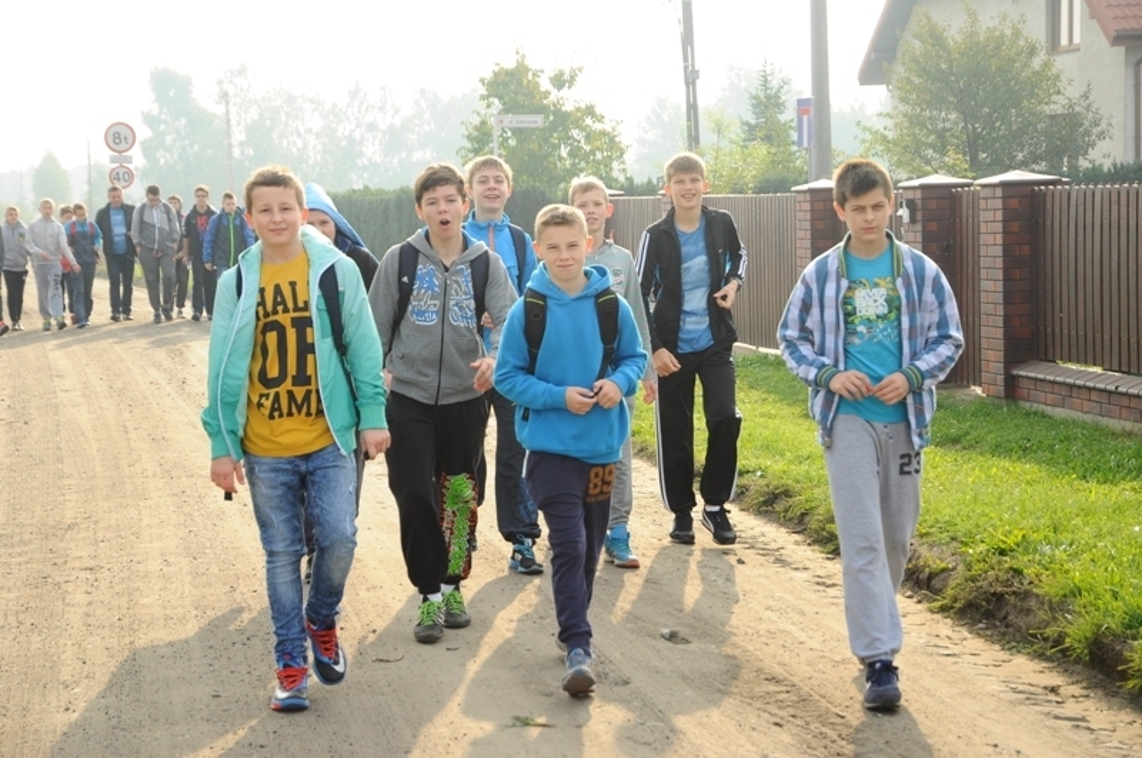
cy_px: 379
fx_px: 2281
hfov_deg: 28.1
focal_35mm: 72
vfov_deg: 18.9
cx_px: 571
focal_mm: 48
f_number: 5.6
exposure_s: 1/250
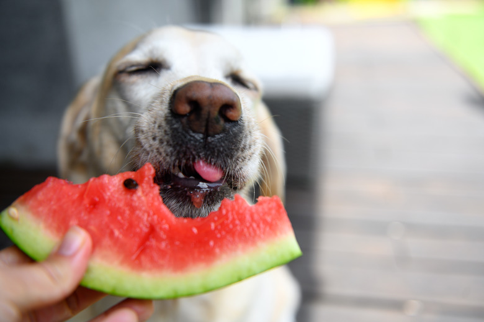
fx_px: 457
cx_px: 242
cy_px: 161
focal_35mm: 34
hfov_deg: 55.9
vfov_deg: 38.8
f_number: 2.8
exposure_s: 1/800
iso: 125
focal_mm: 34
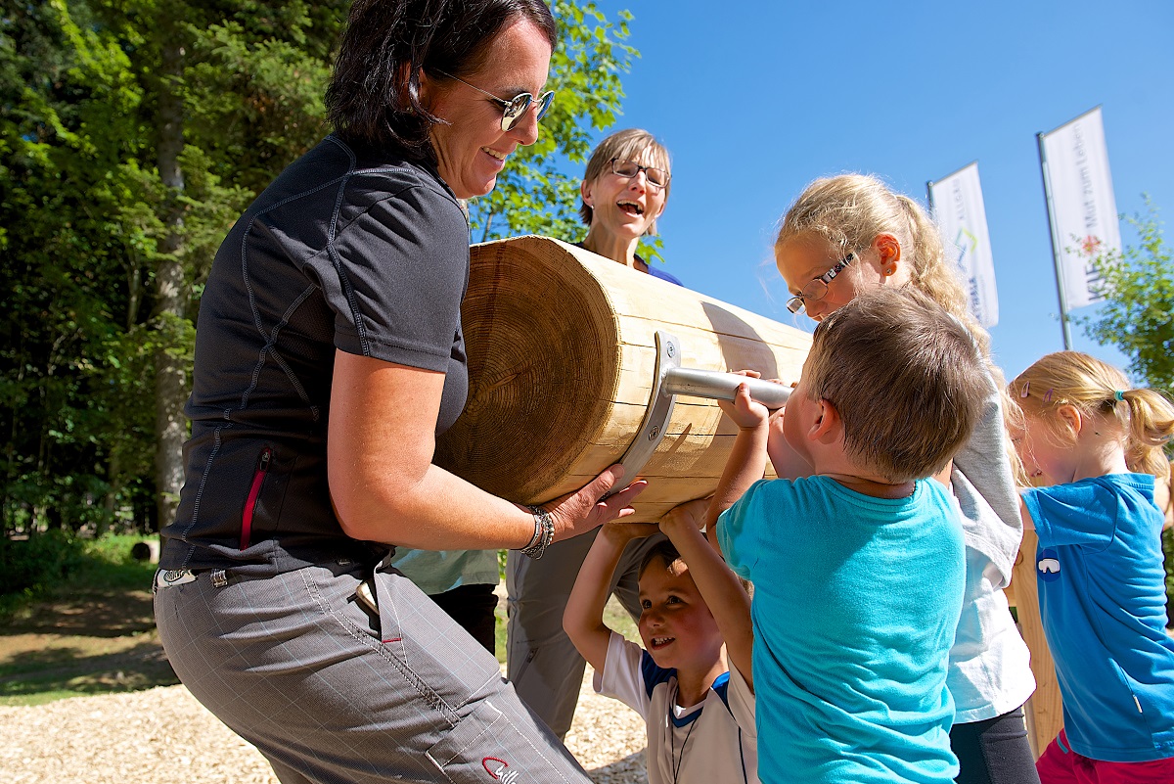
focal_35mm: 27
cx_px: 587
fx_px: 881
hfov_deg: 67.4
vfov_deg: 48.0
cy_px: 392
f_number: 5.6
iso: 50
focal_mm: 27
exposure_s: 1/250
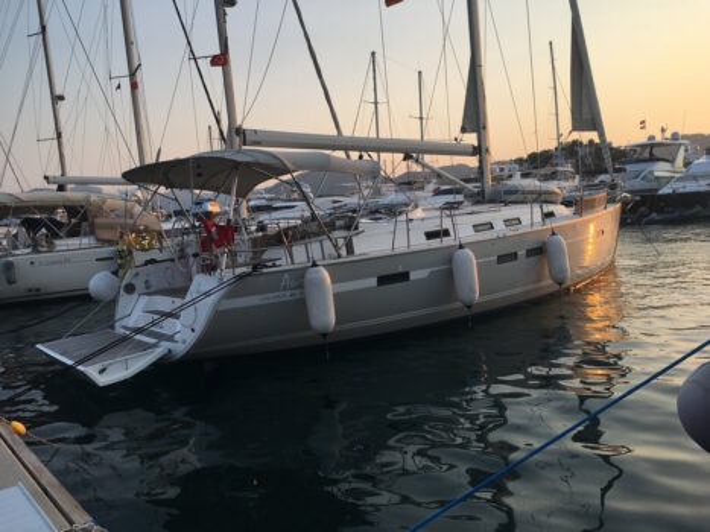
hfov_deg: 61.7
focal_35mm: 29
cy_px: 266
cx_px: 355
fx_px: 595
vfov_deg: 48.2
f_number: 2.2
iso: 25
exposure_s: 1/422
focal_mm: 4.15
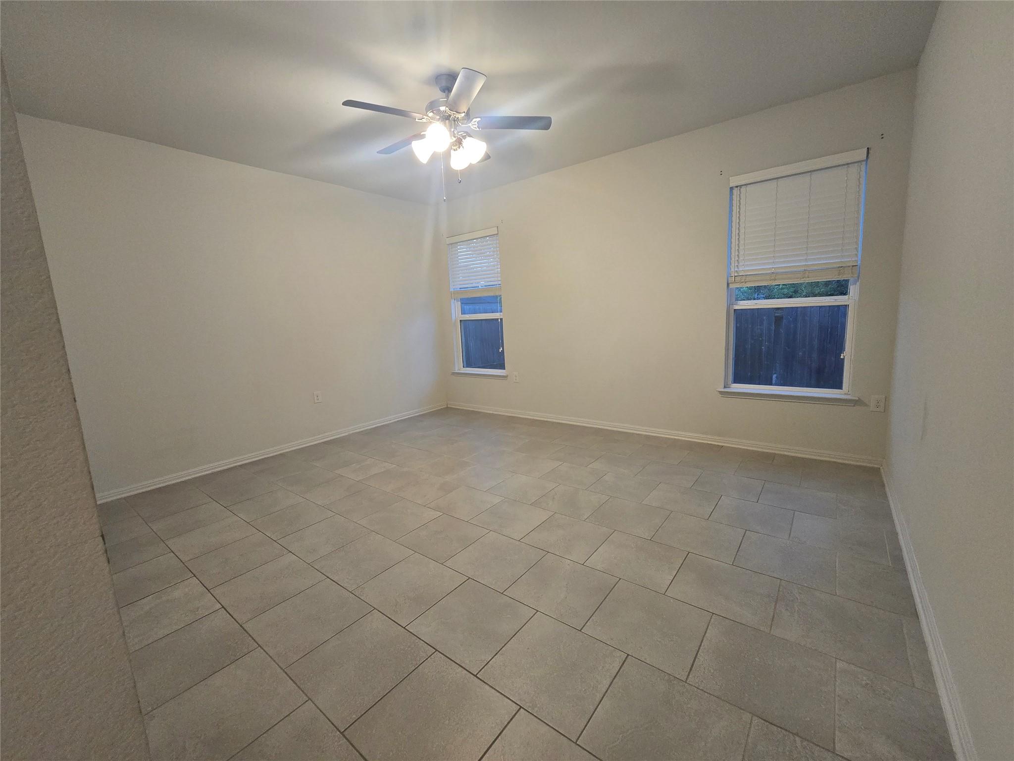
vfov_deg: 89.9
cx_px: 507
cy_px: 380
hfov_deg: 106.2
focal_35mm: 13
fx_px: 381
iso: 250
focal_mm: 2.2
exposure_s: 1/60
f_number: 2.2
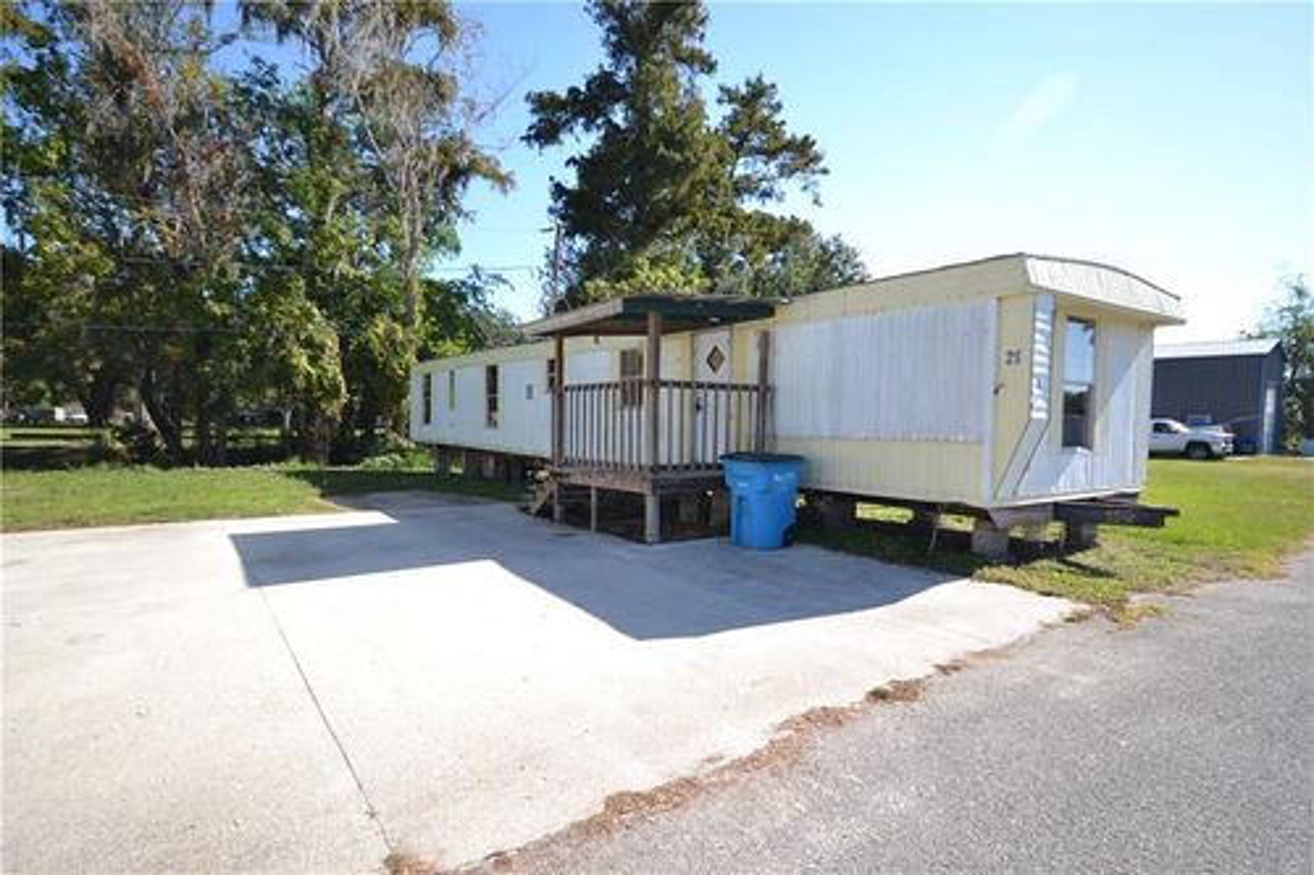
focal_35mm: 20
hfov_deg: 85.4
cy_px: 438
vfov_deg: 63.2
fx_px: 711
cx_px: 657
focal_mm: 13
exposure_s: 1/160
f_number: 6.3
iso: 100
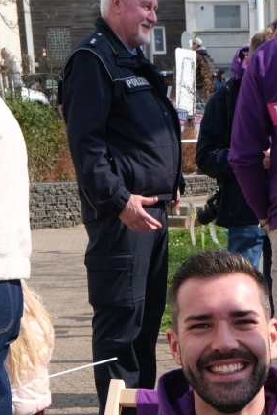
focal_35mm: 97
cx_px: 274
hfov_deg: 13.9
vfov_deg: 19.2
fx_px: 1120
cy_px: 560
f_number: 11
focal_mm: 22.1
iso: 250
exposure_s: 1/200
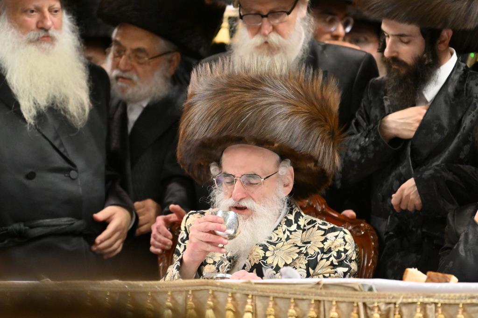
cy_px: 159
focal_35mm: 300
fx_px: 3982
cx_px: 239
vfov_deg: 4.6
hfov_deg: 6.9
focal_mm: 200
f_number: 2.8
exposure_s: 1/200
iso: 1000
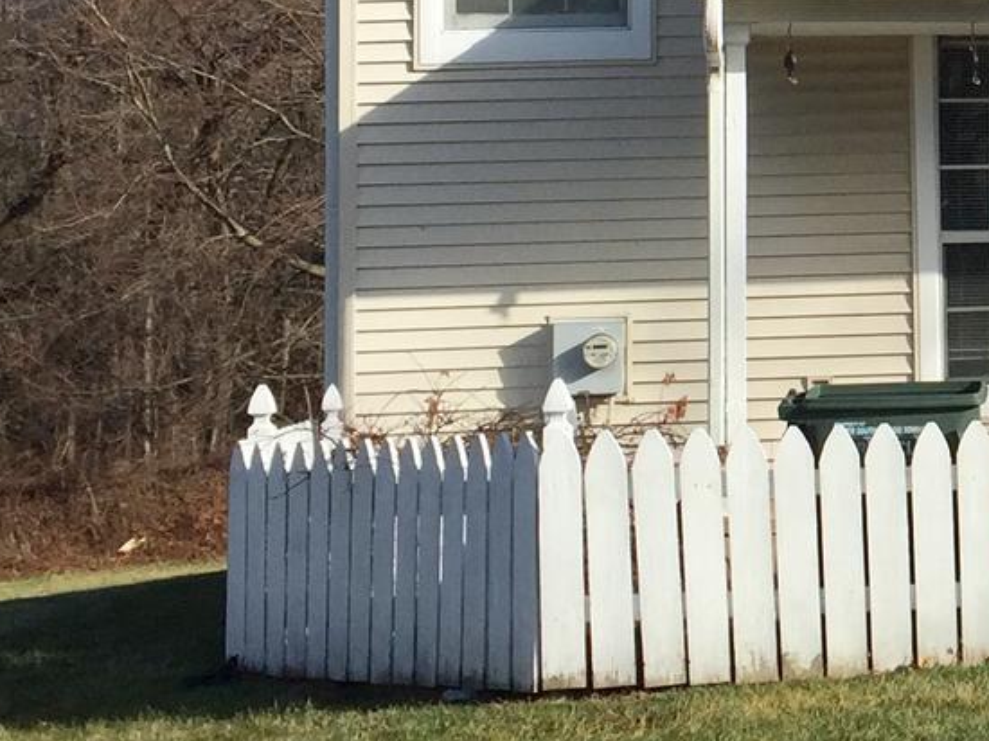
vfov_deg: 13.4
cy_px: -63
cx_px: 1410
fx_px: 3084
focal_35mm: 108
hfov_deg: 16.8
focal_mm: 4.15
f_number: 2.2
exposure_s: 1/2475
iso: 32
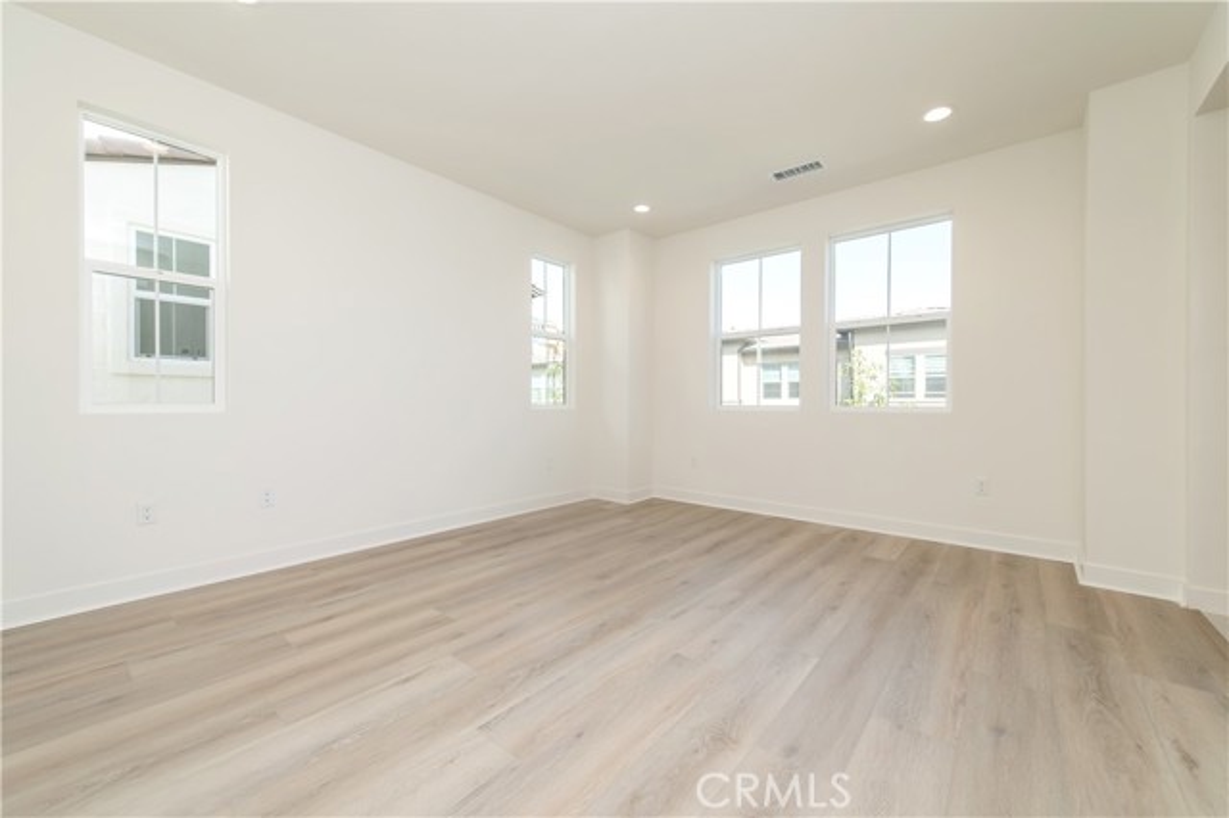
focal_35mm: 14
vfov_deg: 81.1
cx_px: 614
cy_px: 409
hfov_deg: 104.3
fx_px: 478
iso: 180
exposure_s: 1/125
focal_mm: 14
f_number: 5.6
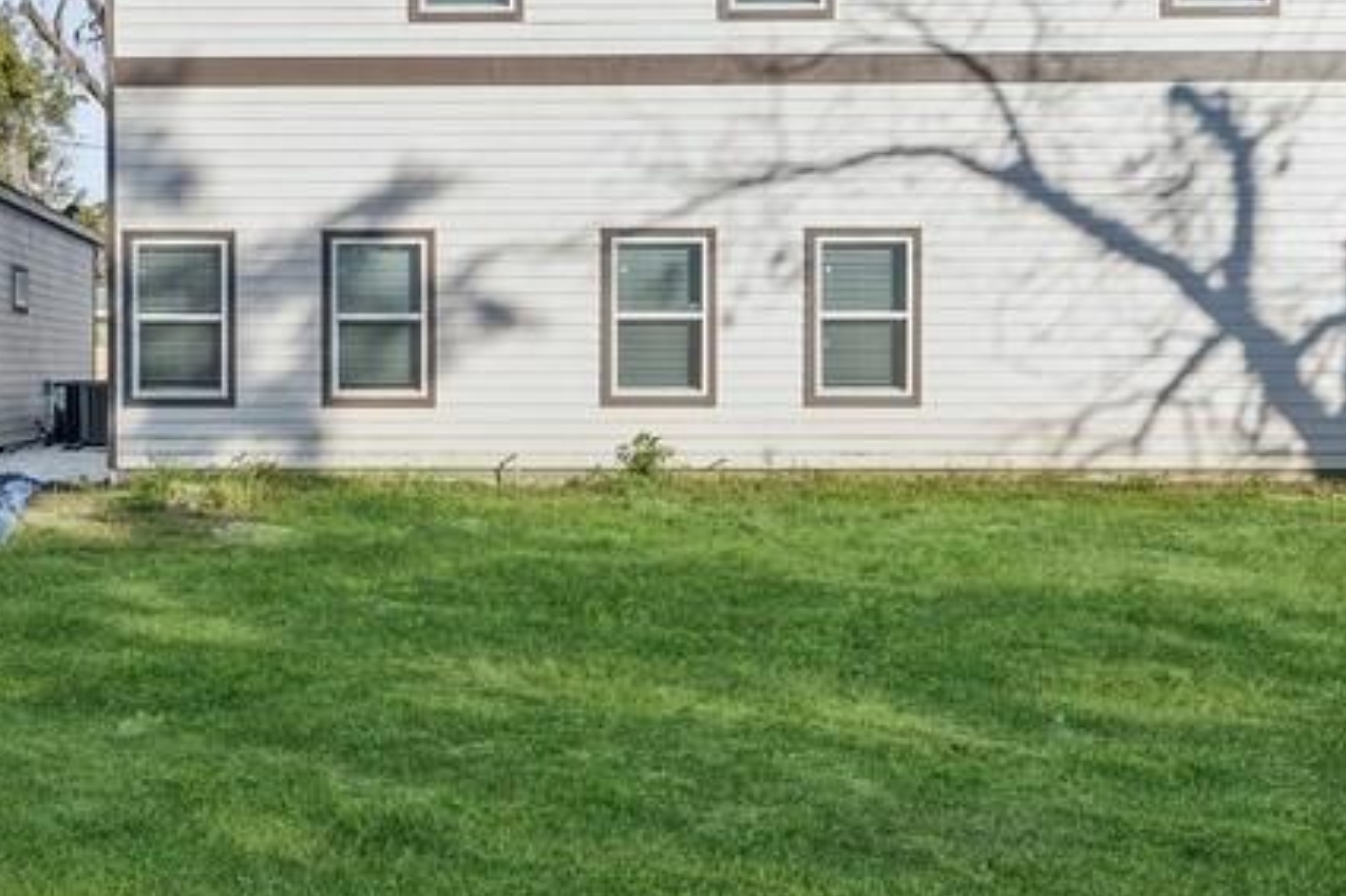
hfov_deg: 51.0
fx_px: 1345
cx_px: 339
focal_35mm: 36
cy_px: 361
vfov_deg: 36.7
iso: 200
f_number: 8
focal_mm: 11.5
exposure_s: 1/400
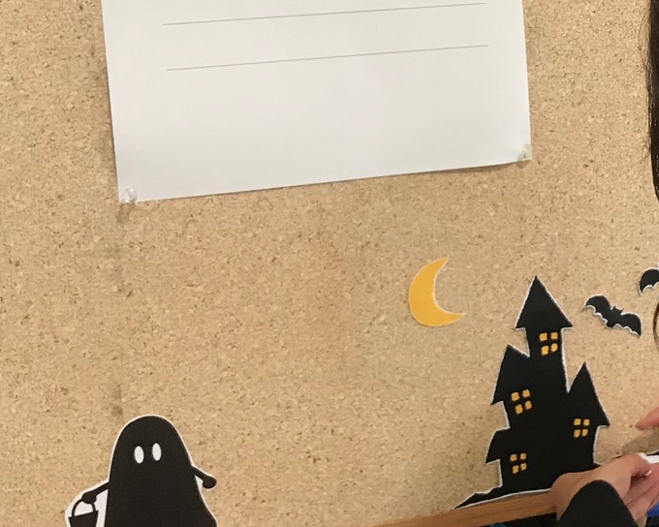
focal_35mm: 81
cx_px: 720
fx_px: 1580
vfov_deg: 18.7
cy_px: 76
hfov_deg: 22.3
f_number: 1.8
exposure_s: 1/20
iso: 40
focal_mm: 3.99
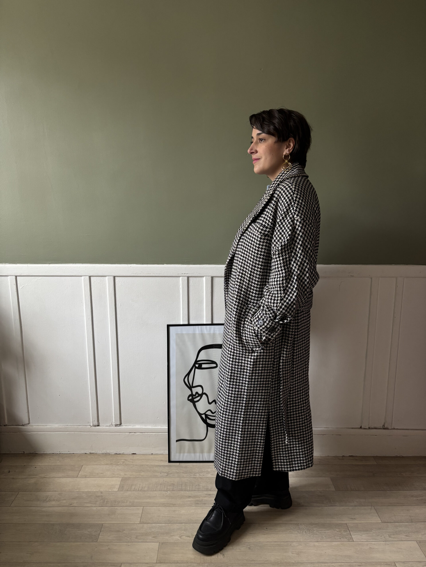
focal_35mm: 26
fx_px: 427
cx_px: 213
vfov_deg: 67.3
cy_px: 284
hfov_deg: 53.1
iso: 160
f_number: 1.6
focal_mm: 5.96
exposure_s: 1/60
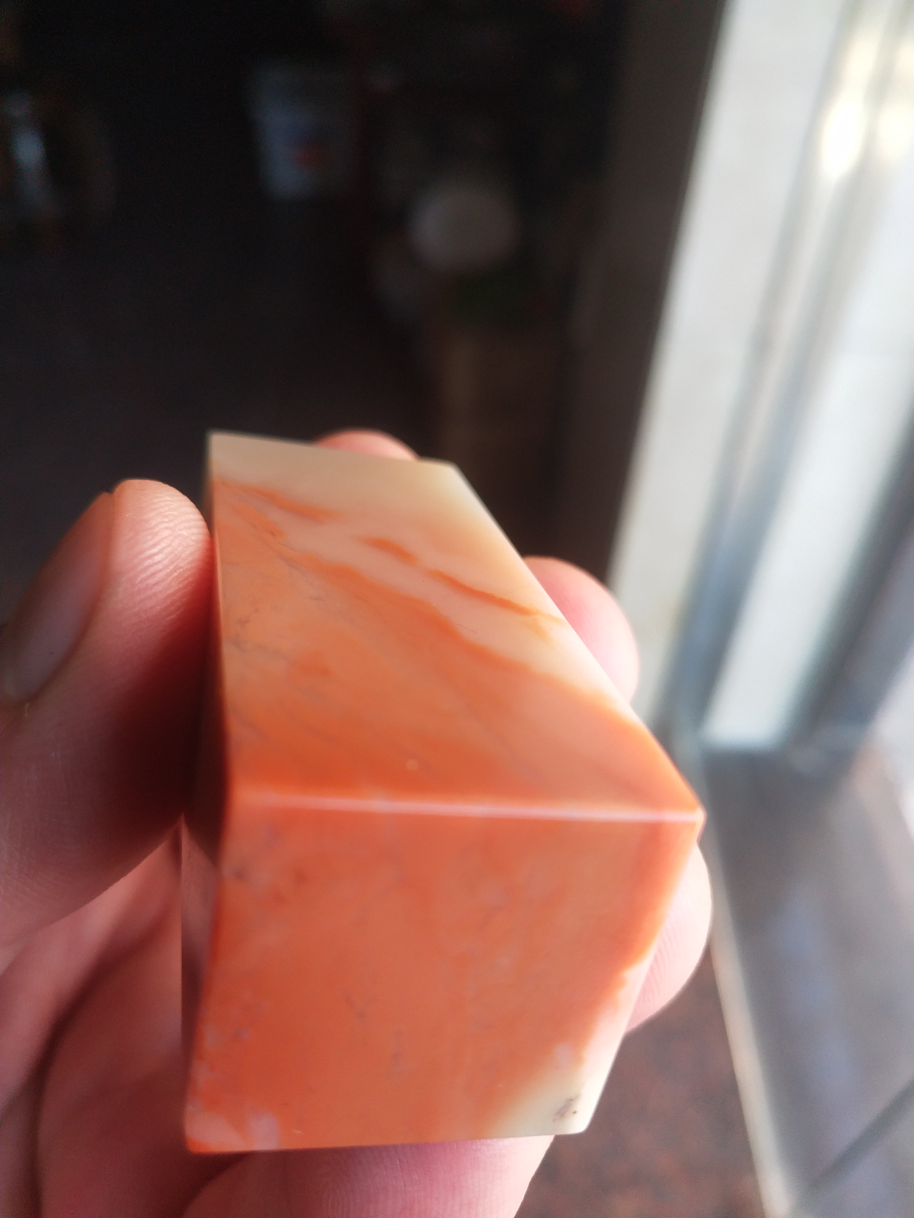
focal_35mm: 30
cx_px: 457
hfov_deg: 46.8
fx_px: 1056
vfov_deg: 60.0
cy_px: 609
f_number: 1.8
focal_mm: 3.95
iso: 97
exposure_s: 1/100
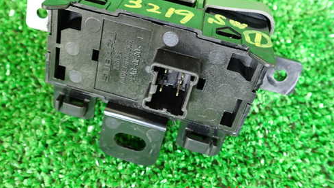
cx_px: 135
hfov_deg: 50.2
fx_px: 354
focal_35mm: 40
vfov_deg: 29.3
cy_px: 49
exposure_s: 1/30
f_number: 2.3
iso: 320
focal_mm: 5.4
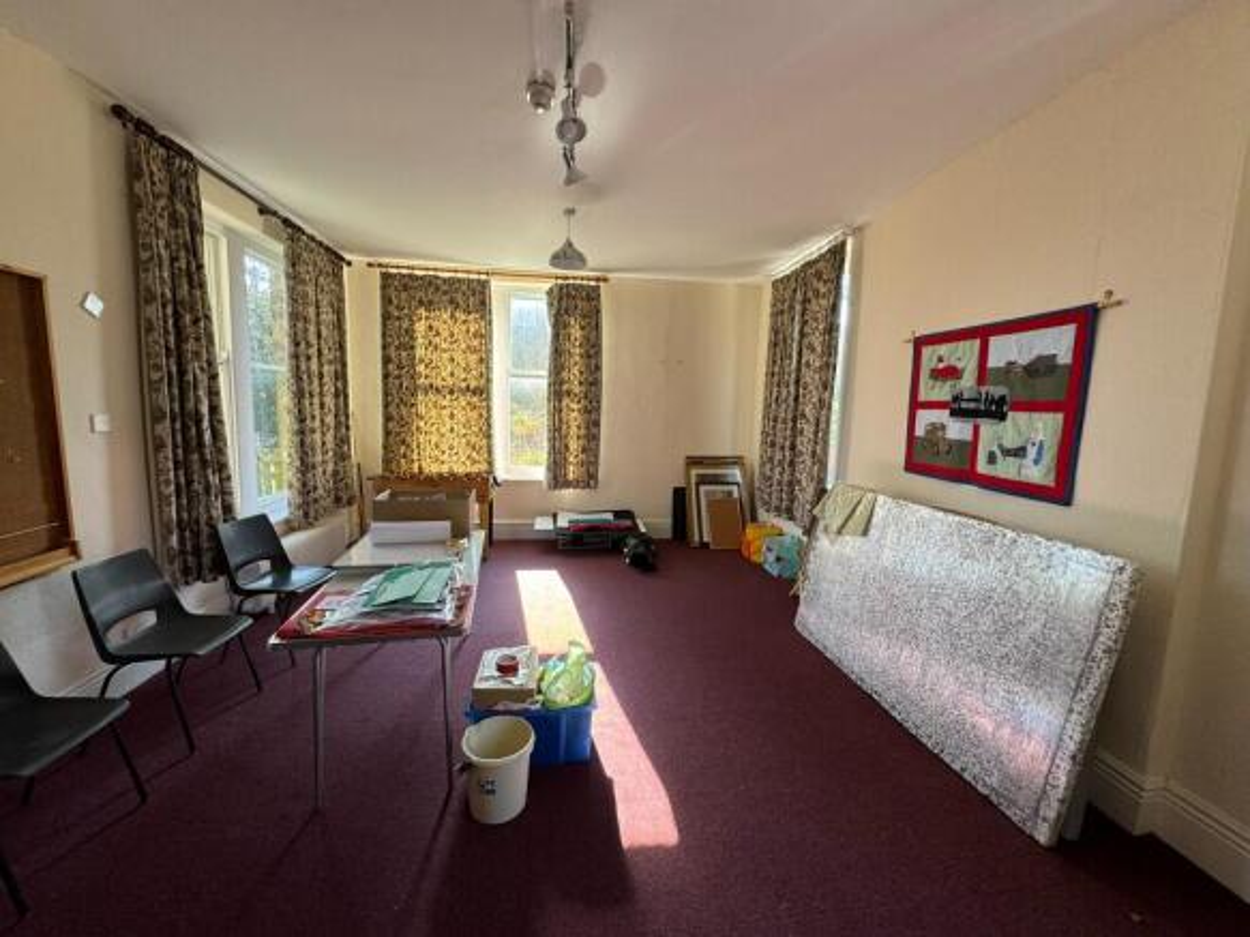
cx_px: 625
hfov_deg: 102.1
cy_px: 468
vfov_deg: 85.7
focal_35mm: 14
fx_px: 505
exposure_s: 1/99
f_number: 2.2
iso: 64
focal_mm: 2.22
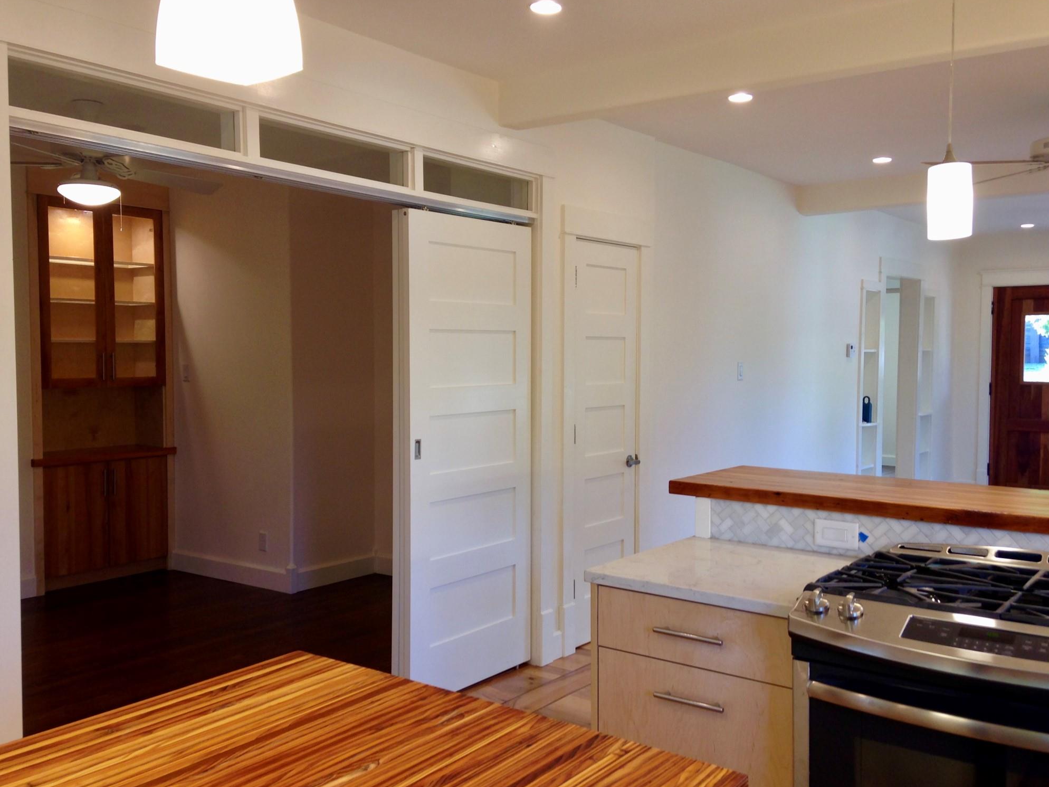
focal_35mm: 34
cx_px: 515
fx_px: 1030
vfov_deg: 41.8
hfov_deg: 54.0
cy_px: 400
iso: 50
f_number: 2.4
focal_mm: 4.12
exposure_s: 1/20
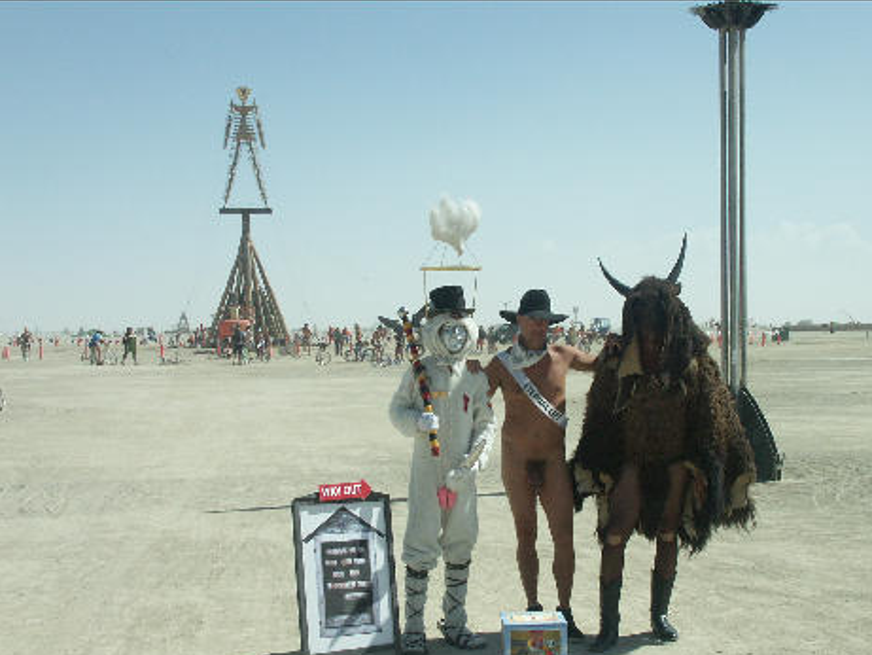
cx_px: 487
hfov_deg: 36.8
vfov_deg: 28.0
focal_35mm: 52
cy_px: 377
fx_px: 1310
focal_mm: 11.78
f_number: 9
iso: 100
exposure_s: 1/500
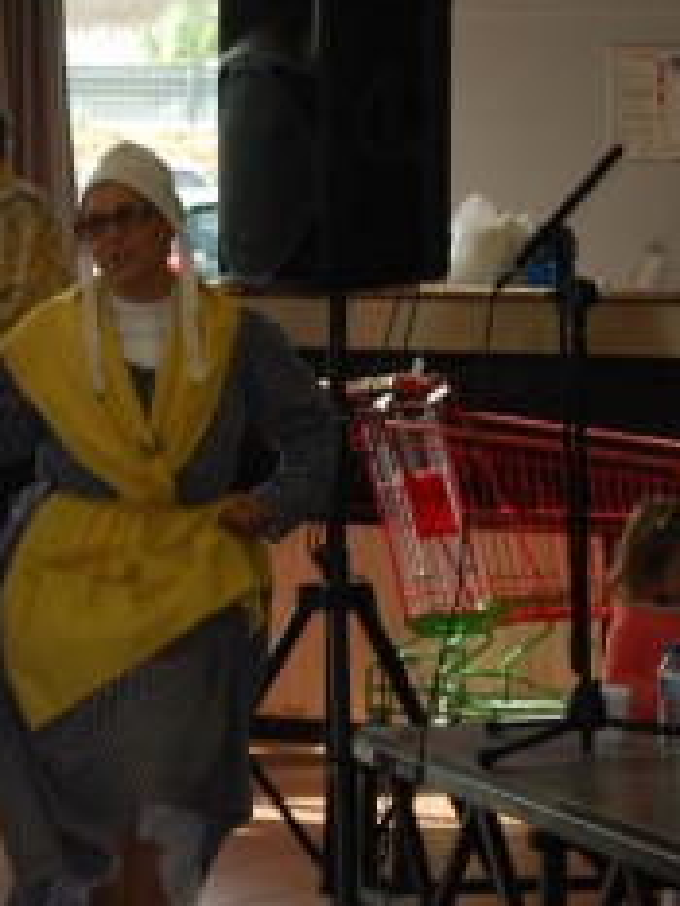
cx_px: -155
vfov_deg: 9.1
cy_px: 414
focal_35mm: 218
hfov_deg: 6.8
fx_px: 5713
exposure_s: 1/125
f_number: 5.6
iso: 200
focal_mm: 55
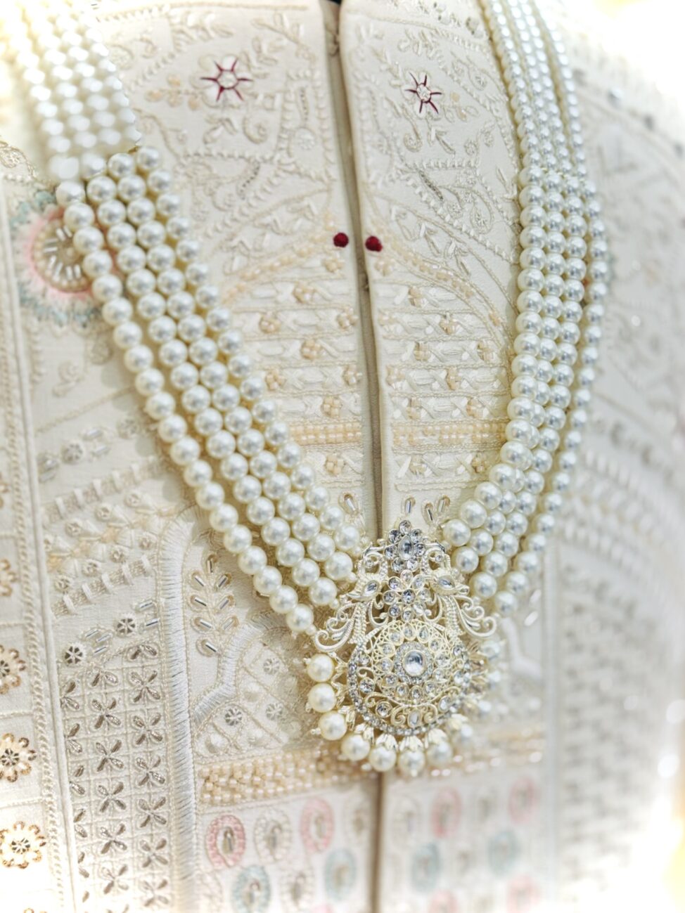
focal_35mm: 48
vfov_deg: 39.7
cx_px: 342
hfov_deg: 30.3
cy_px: 456
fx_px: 1267
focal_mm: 6.76
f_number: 1.78
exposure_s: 1/199
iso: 64
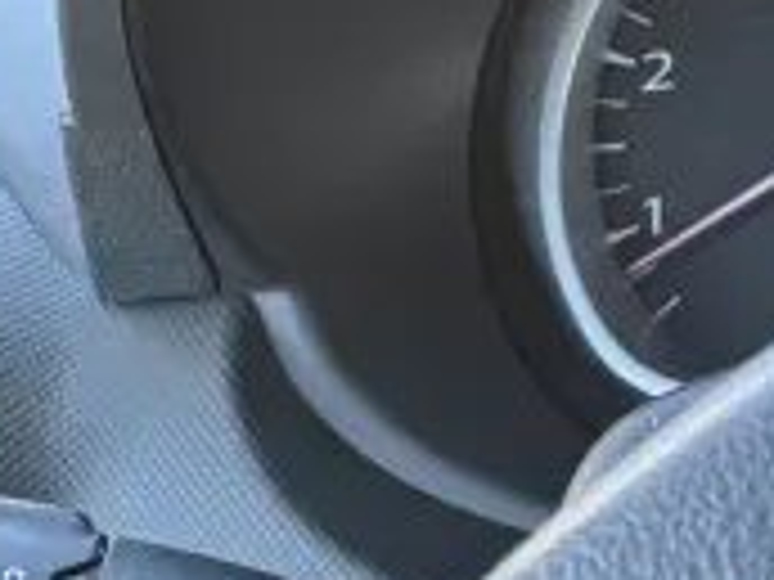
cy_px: 593
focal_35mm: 161
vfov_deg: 9.2
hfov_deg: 12.3
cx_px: 243
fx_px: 3600
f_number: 2.8
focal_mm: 9
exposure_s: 1/114
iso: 250
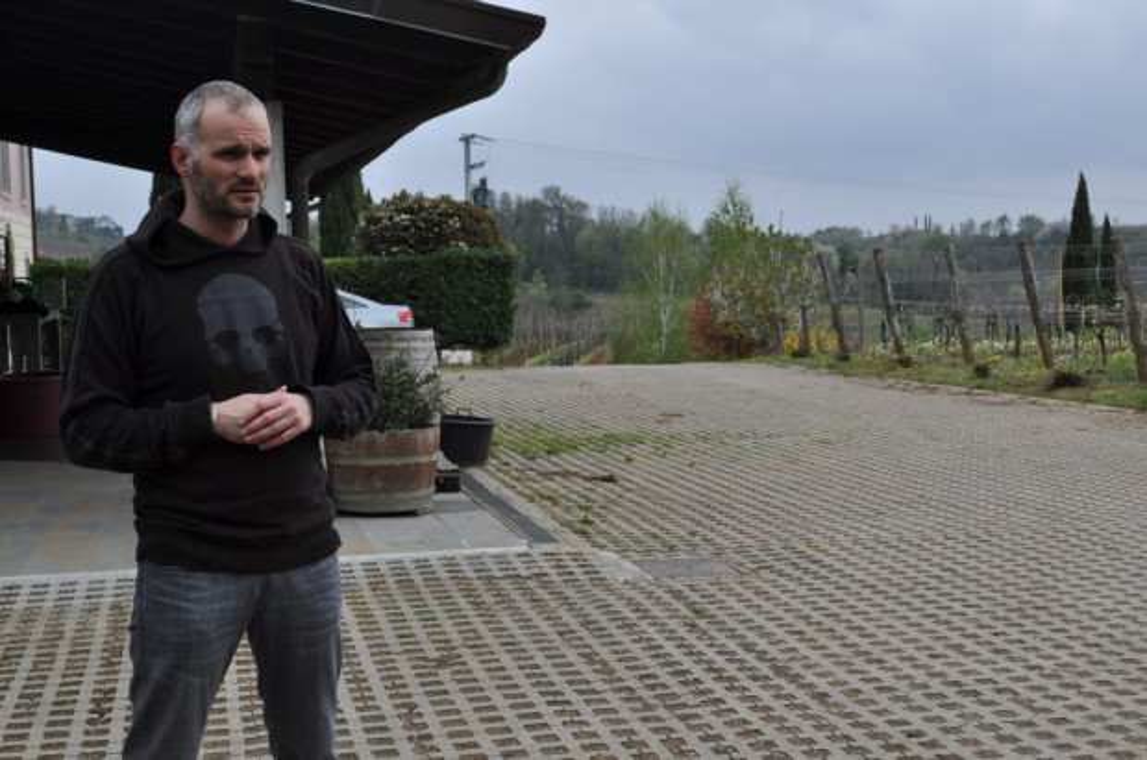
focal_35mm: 51
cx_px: 574
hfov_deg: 38.9
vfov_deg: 26.4
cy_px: 380
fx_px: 1622
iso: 200
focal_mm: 34
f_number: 8
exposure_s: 1/250
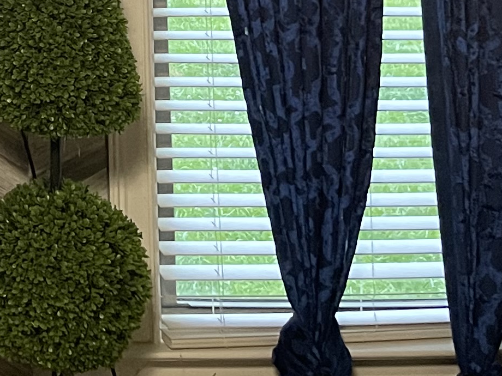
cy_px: -386
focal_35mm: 114
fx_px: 1653
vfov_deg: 11.6
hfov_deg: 15.0
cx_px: -396
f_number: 1.6
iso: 500
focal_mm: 5.1
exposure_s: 1/60
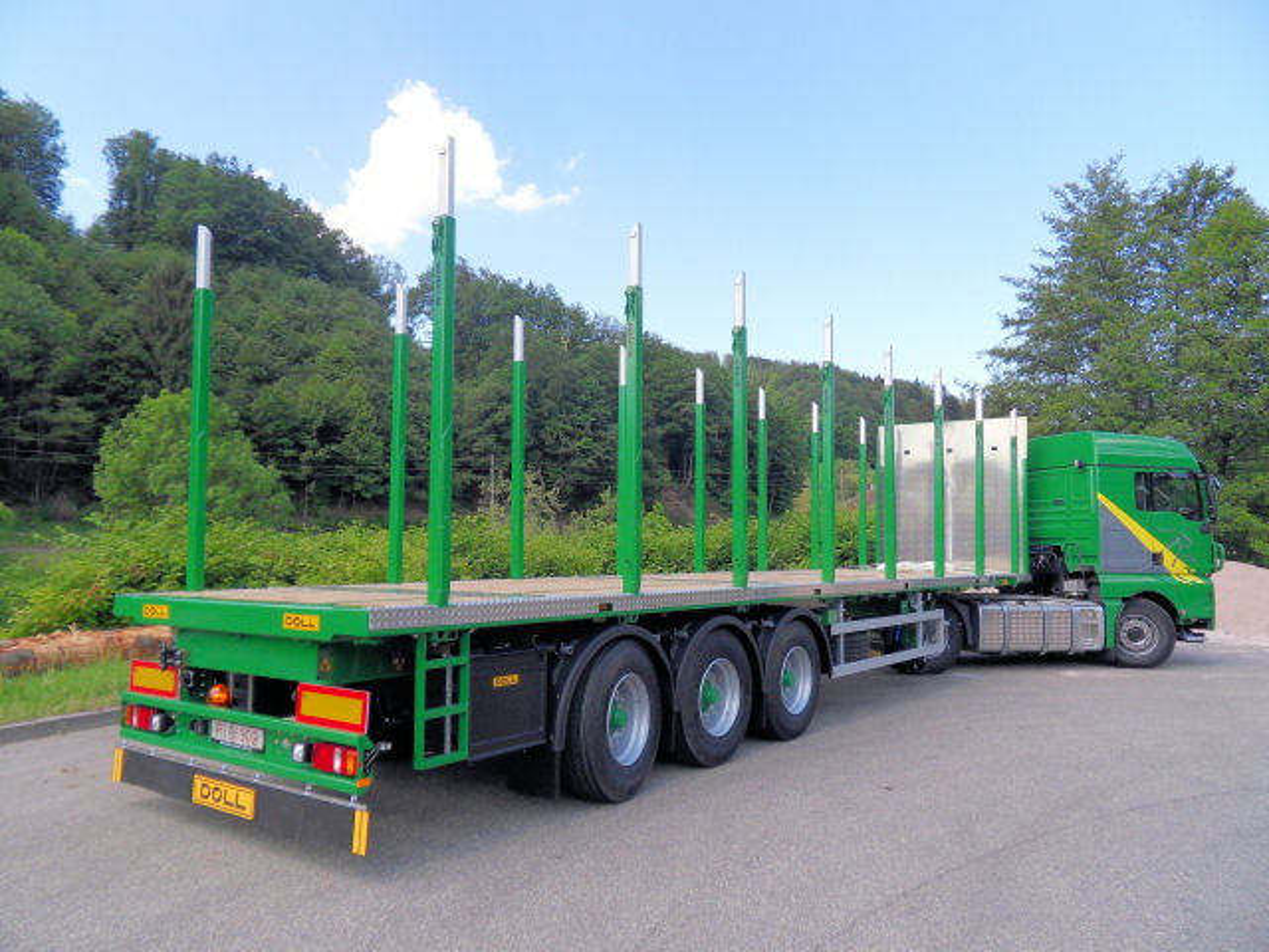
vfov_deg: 56.8
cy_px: 476
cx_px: 634
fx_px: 880
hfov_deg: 71.6
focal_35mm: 24
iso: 80
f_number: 3.3
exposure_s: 1/350
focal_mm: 4.2
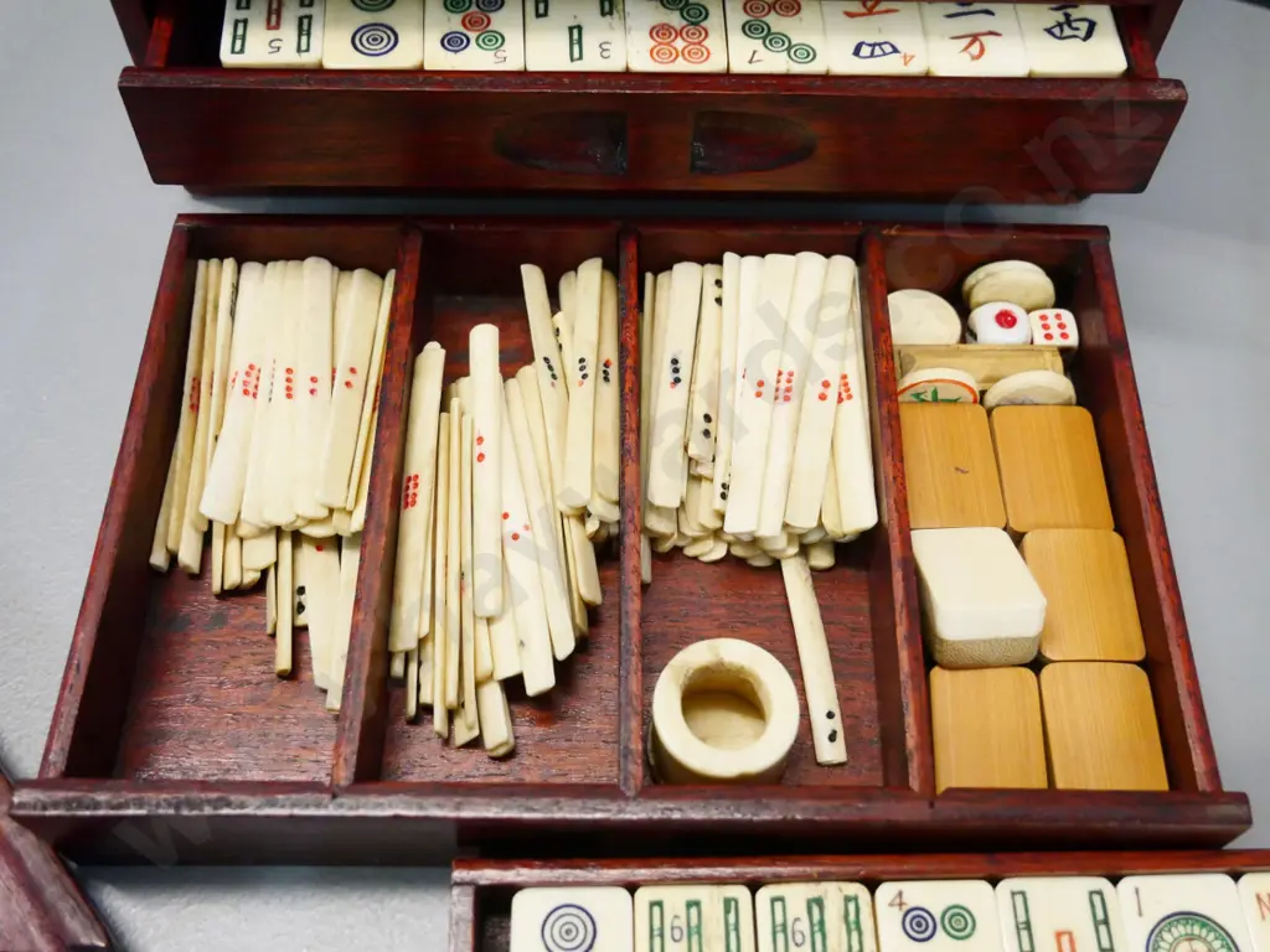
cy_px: 476
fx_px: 1321
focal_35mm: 36
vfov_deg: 39.7
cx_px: 635
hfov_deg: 51.4
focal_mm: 18
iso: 3200
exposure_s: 1/100
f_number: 4.5
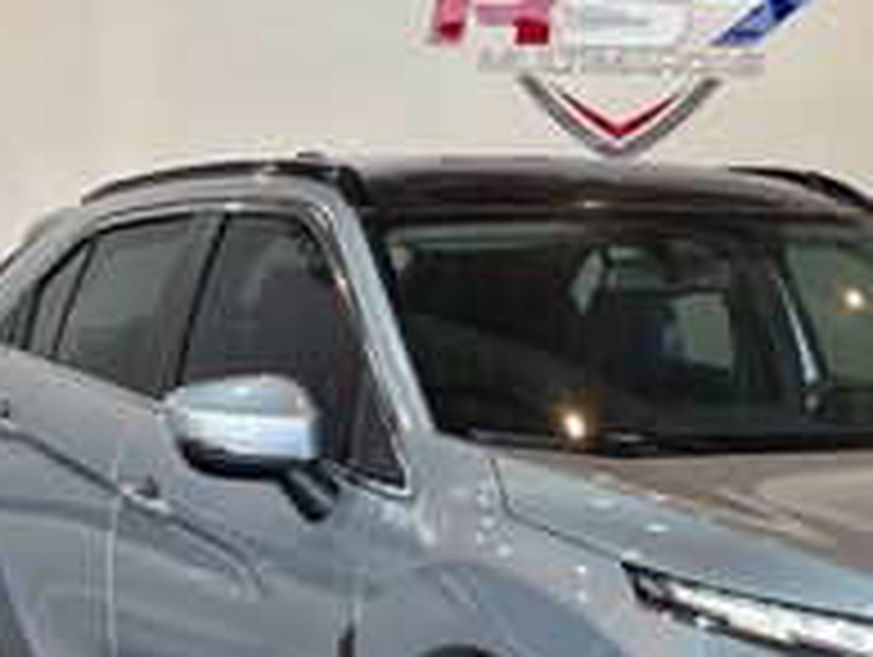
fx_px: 3182
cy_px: 572
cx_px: 670
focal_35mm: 126
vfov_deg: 11.7
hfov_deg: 15.5
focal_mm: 5.96
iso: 32
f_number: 1.6
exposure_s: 1/168
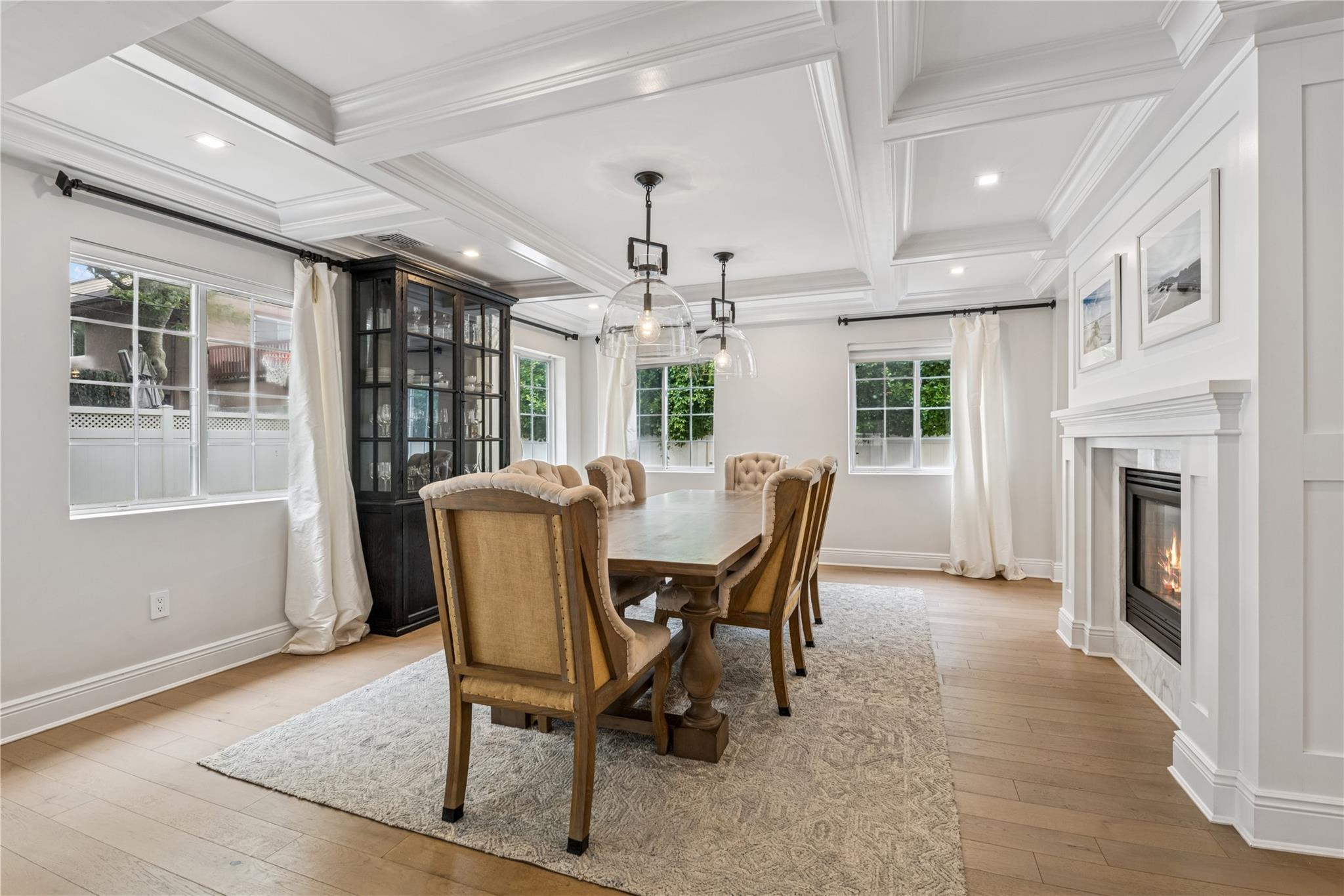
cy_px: 448
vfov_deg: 77.3
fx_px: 560
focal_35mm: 15
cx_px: 672
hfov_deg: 100.4
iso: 640
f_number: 14
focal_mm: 15
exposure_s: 1/25
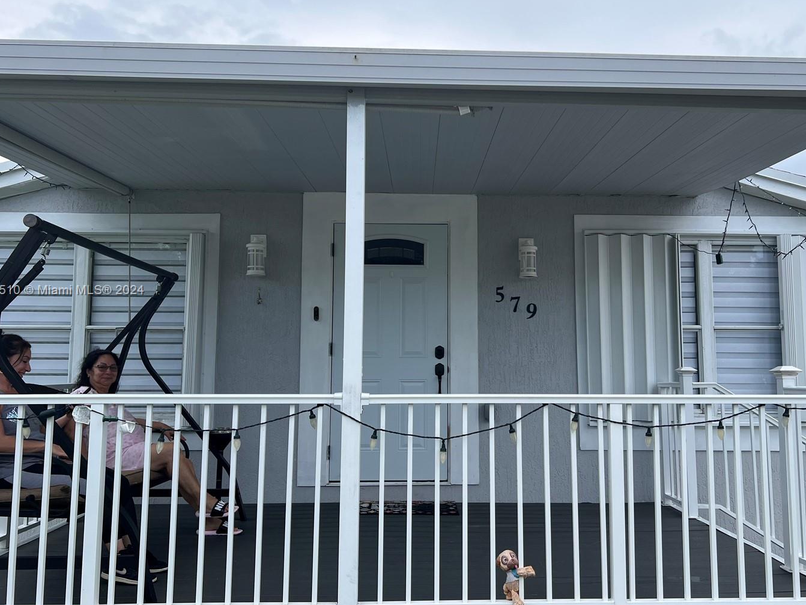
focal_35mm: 31
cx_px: 432
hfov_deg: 58.3
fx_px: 722
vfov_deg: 45.4
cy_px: 291
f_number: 1.5
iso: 50
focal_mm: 5.7
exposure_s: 1/775
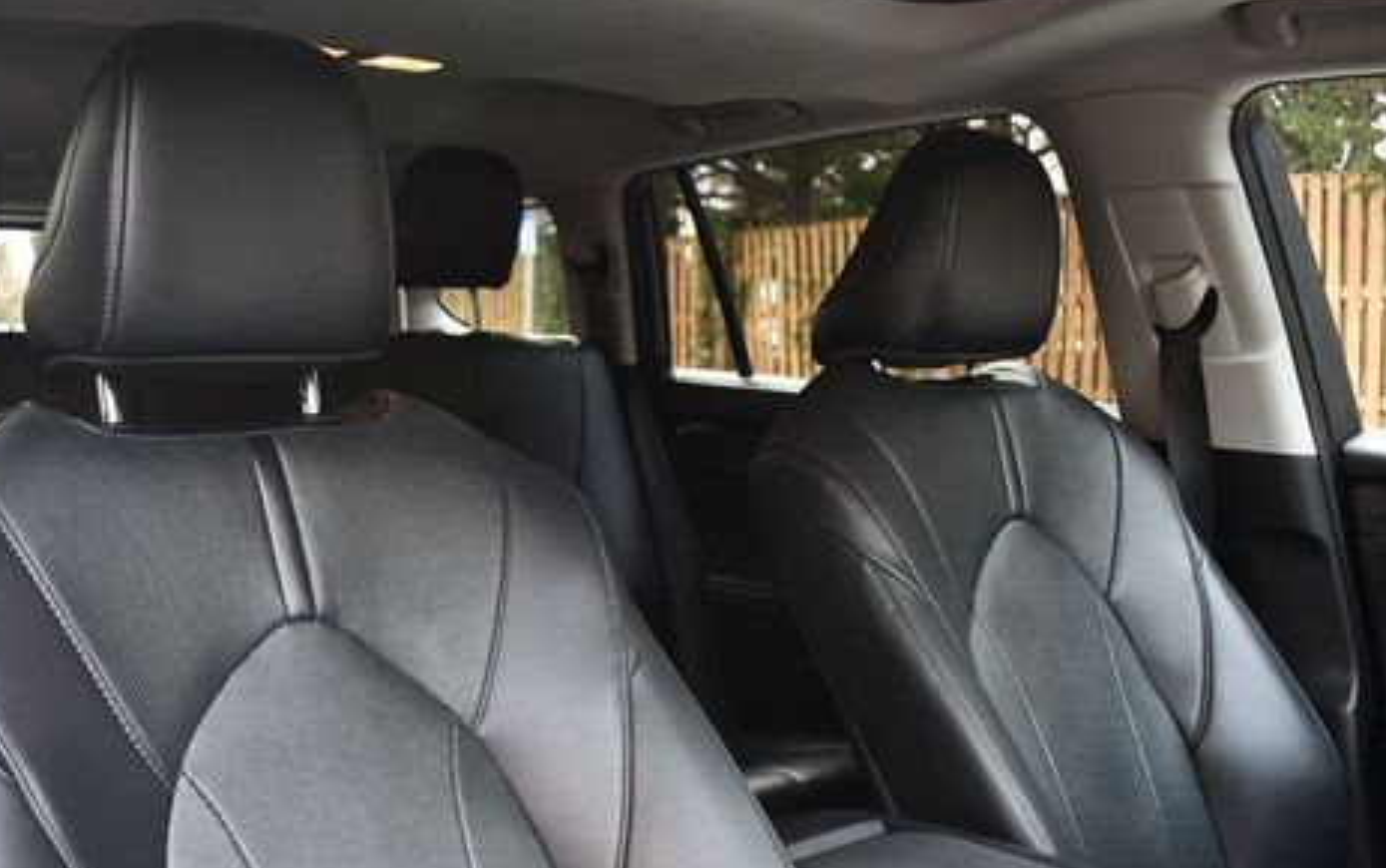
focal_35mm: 38
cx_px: 581
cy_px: 572
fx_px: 1436
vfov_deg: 33.4
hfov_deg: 51.3
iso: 900
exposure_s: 1/125
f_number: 3.5
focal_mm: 18
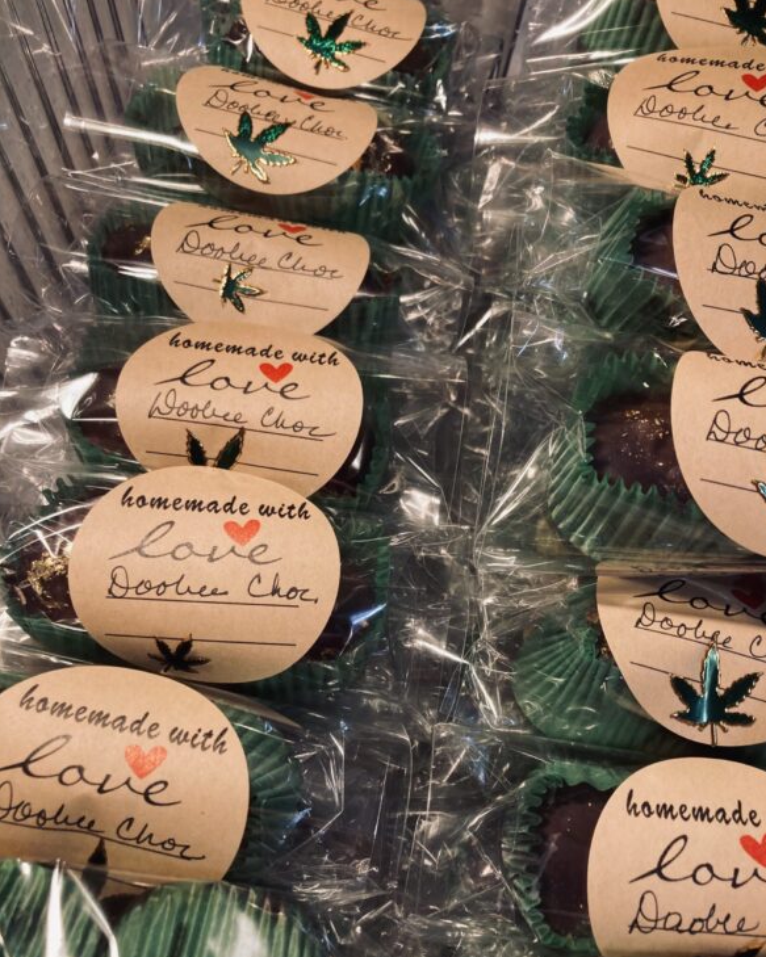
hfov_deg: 48.5
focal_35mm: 30
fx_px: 850
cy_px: 515
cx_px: 393
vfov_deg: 58.7
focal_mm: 3.99
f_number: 1.8
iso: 64
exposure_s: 1/60
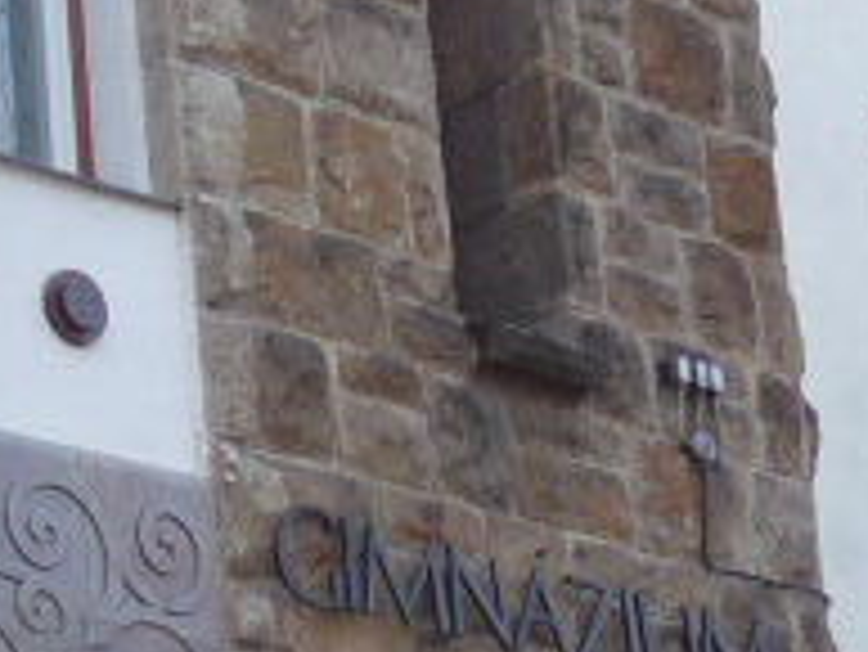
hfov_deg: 12.3
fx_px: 3914
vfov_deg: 9.3
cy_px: 877
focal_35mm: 156
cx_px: -256
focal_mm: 4.8
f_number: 4
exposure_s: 1/250
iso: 200
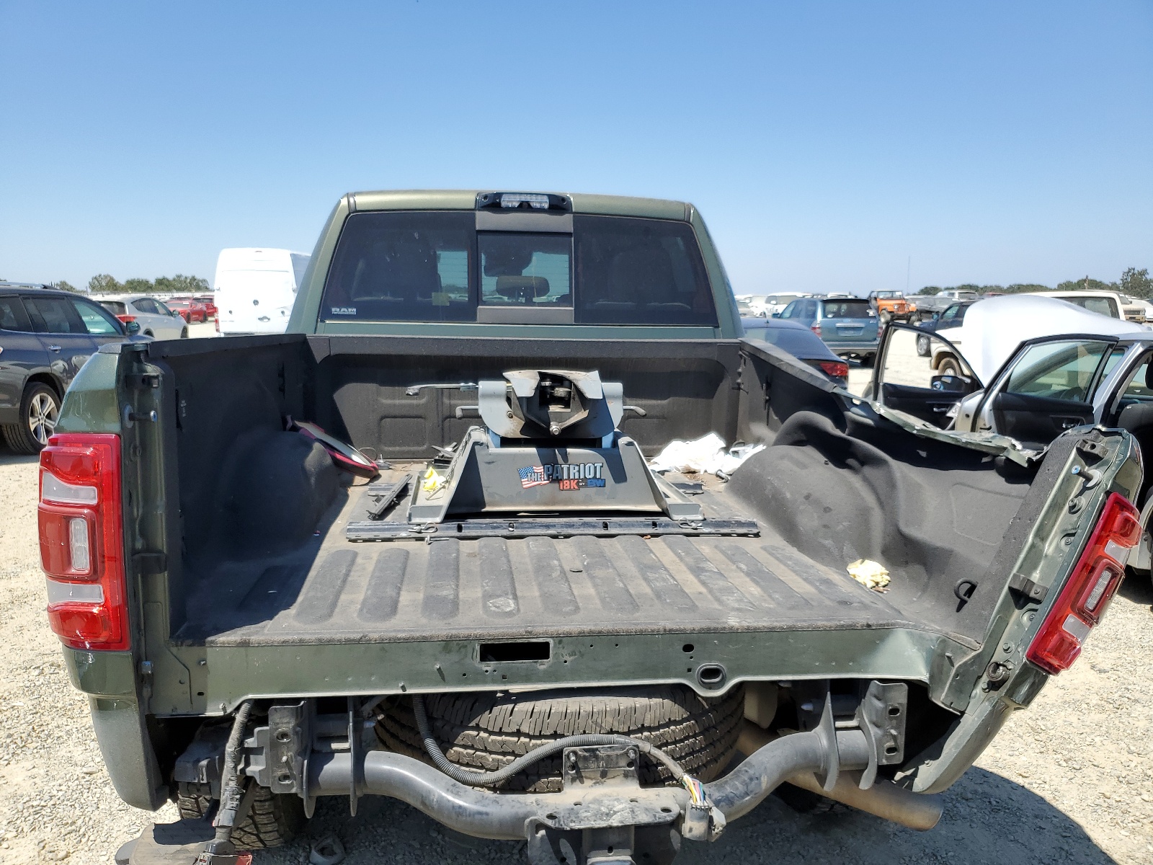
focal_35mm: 26
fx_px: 866
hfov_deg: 67.3
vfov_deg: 53.1
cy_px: 432
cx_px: 576
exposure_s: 1/2500
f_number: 1.5
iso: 50
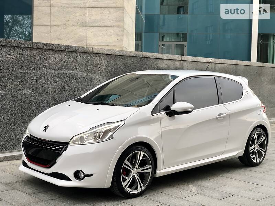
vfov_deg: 28.0
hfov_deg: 36.8
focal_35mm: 52
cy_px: 103
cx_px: 138
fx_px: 413
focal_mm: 6
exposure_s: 1/120
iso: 16
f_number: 2.4
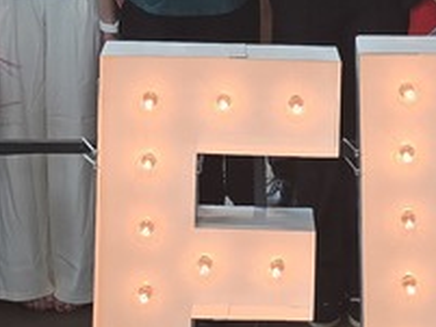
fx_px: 1475
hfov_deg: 16.8
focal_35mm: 117
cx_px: 200
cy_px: -113
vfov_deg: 12.3
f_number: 1.7
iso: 32
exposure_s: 1/120
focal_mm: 6.3
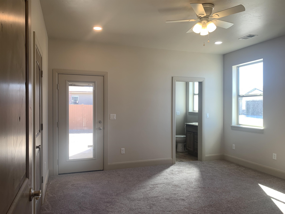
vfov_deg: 53.1
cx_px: 142
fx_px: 214
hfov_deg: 67.3
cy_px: 107
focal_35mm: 26
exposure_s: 1/120
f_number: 1.8
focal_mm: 4.25
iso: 32
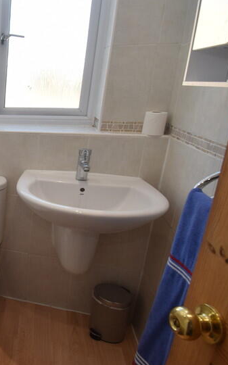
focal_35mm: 29
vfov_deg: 64.6
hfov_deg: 31.5
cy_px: 175
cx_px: -78
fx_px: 289
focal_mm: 10
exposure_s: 1/160
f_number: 6.3
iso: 400
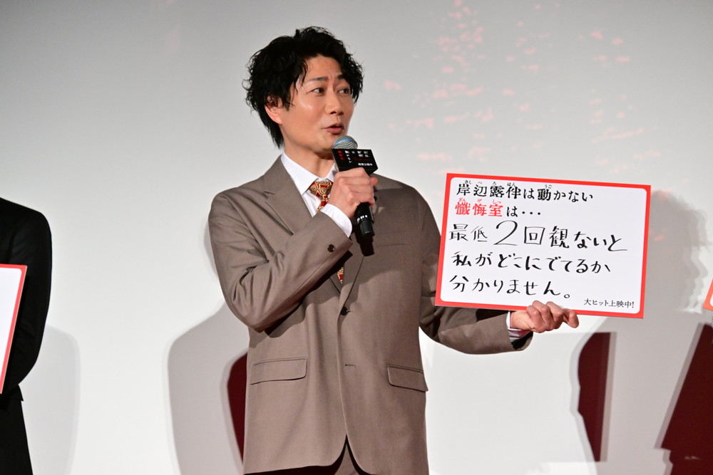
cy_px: 238
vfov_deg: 9.8
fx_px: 2773
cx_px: 356
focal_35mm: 140
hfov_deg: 14.7
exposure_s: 1/200
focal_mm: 140
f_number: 6.3
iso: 6400
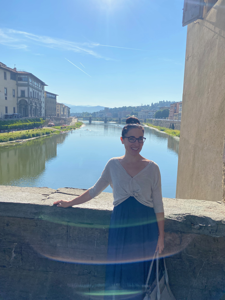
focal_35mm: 26
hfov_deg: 53.1
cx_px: 112
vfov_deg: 67.3
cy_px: 150
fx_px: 225
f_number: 1.8
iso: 32
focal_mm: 4.25
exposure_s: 1/6061
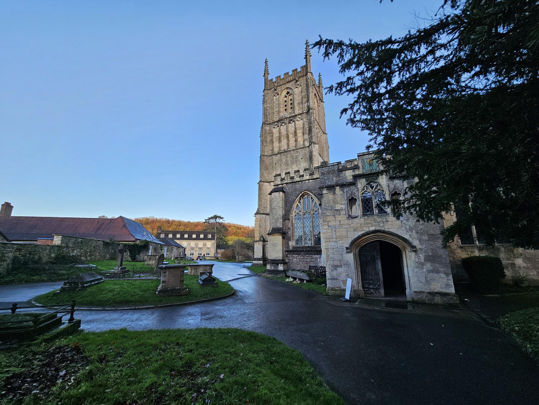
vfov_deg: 89.9
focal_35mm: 13
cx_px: 270
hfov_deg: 106.2
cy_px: 202
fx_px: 202
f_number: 2.2
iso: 50
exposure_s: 1/183
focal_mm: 2.2
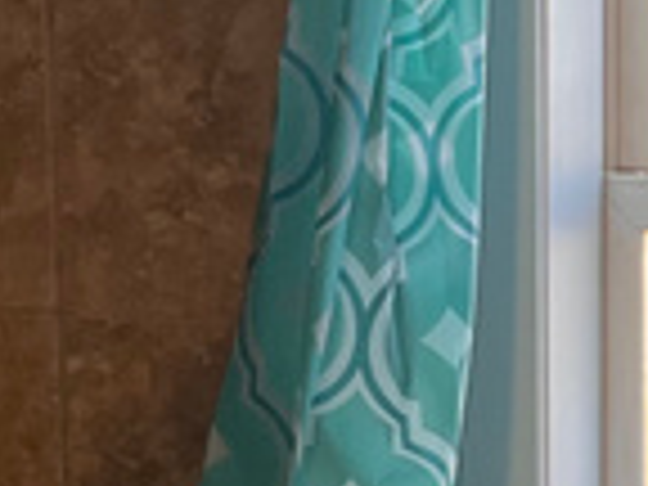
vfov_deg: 7.9
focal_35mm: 185
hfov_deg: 9.8
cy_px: 662
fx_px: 3463
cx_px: 1390
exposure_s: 1/120
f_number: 1.6
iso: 64
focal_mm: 5.1
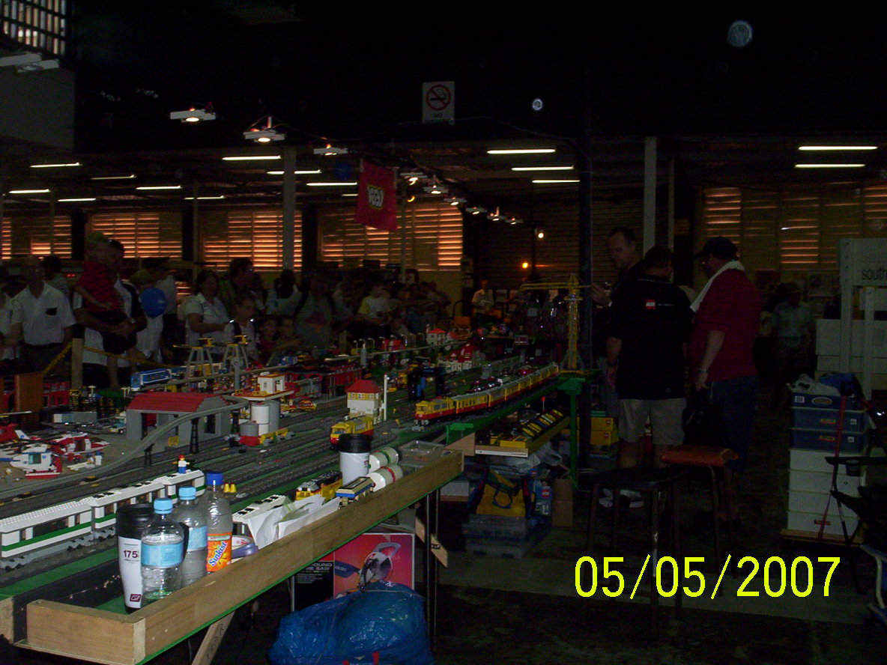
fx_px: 974
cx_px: 444
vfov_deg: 37.7
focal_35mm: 38
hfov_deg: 49.0
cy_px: 332
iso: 140
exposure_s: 1/60
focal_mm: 4.99
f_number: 4.5
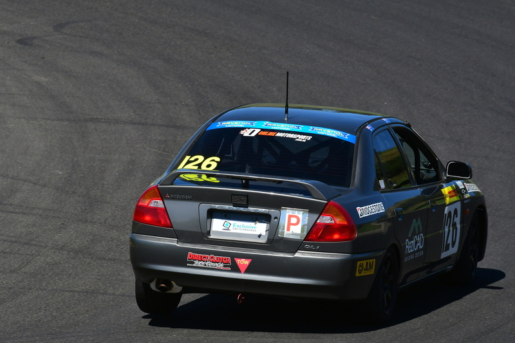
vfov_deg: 2.2
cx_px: 258
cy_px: 172
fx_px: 9010
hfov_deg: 3.3
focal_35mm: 630
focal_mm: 420
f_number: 13
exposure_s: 1/640
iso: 500
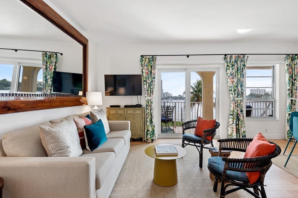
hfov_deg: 90.0
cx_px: 153
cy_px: 98
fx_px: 149
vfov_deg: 67.4
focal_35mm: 18
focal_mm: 17
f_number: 8
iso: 250
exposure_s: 1/13
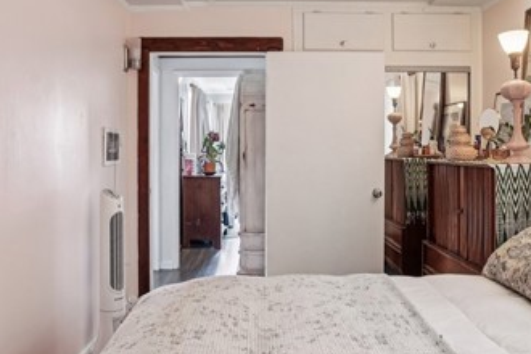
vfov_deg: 42.3
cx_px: 254
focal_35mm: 31
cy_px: 163
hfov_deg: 60.3
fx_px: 457
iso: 400
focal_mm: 16
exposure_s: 1/5
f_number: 8
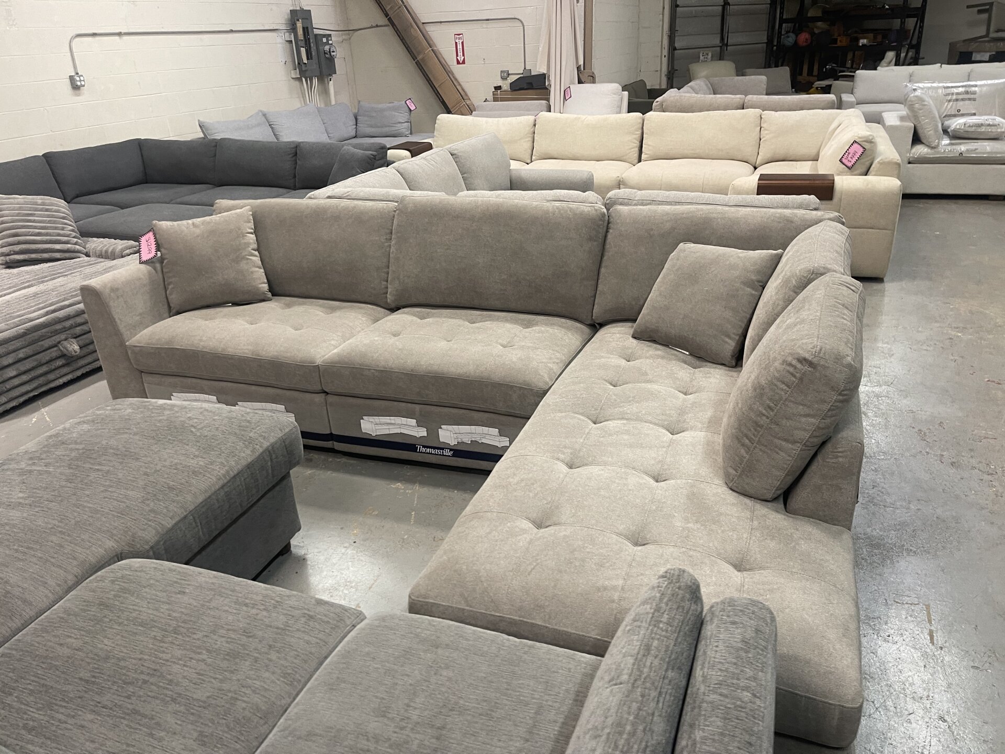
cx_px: 502
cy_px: 377
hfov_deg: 69.4
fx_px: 726
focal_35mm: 25
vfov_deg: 54.9
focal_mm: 5.1
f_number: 1.6
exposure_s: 1/60
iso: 160
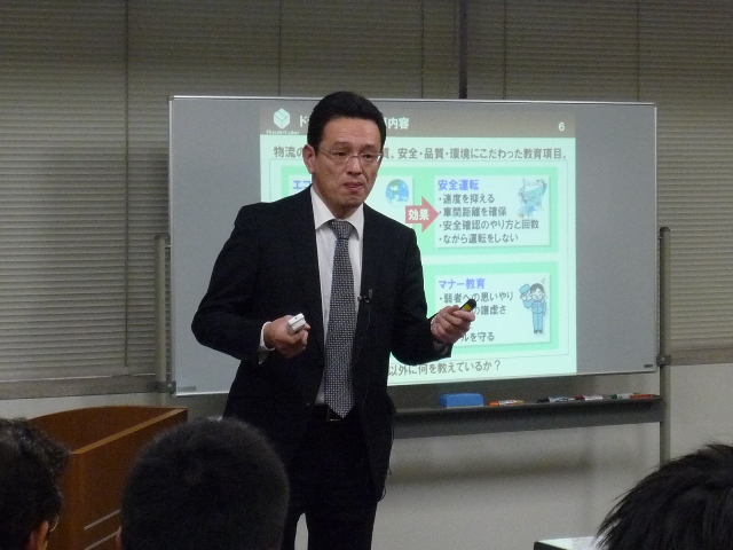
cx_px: 366
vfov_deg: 12.9
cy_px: 275
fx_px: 2435
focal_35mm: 115
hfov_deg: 17.1
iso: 400
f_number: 4.9
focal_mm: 11.3
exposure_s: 1/50
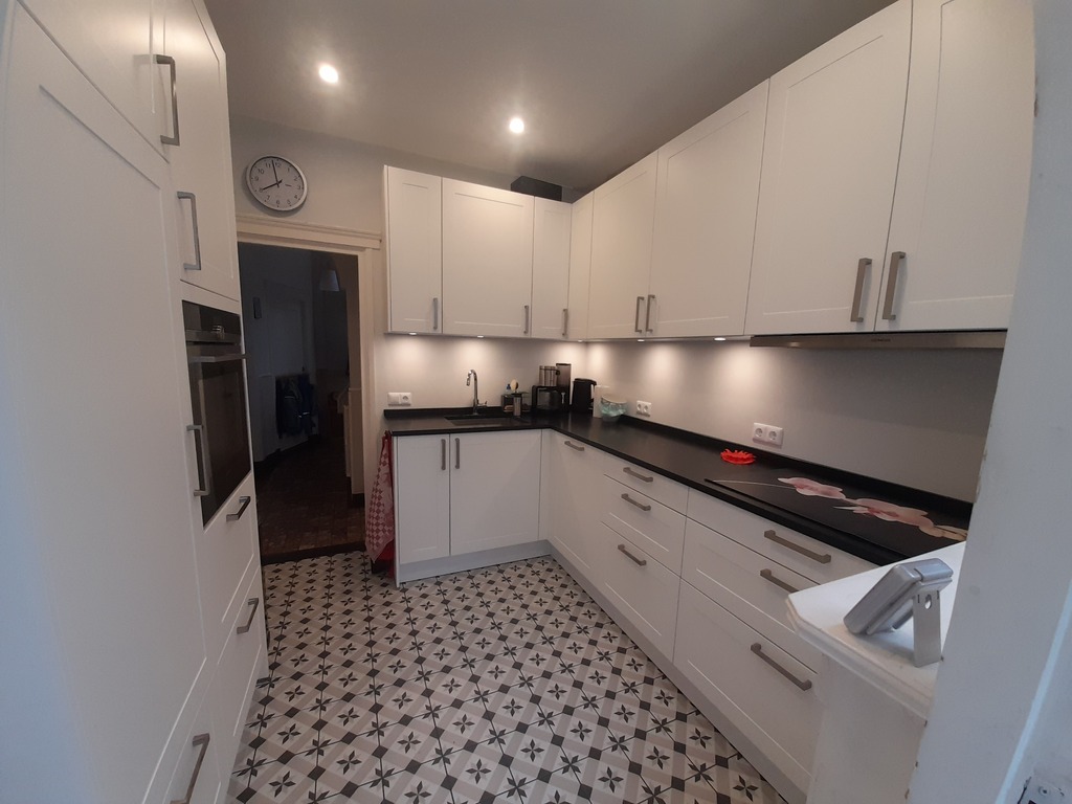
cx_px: 536
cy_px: 402
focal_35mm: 13
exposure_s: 1/50
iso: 100
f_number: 2.2
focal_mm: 1.42
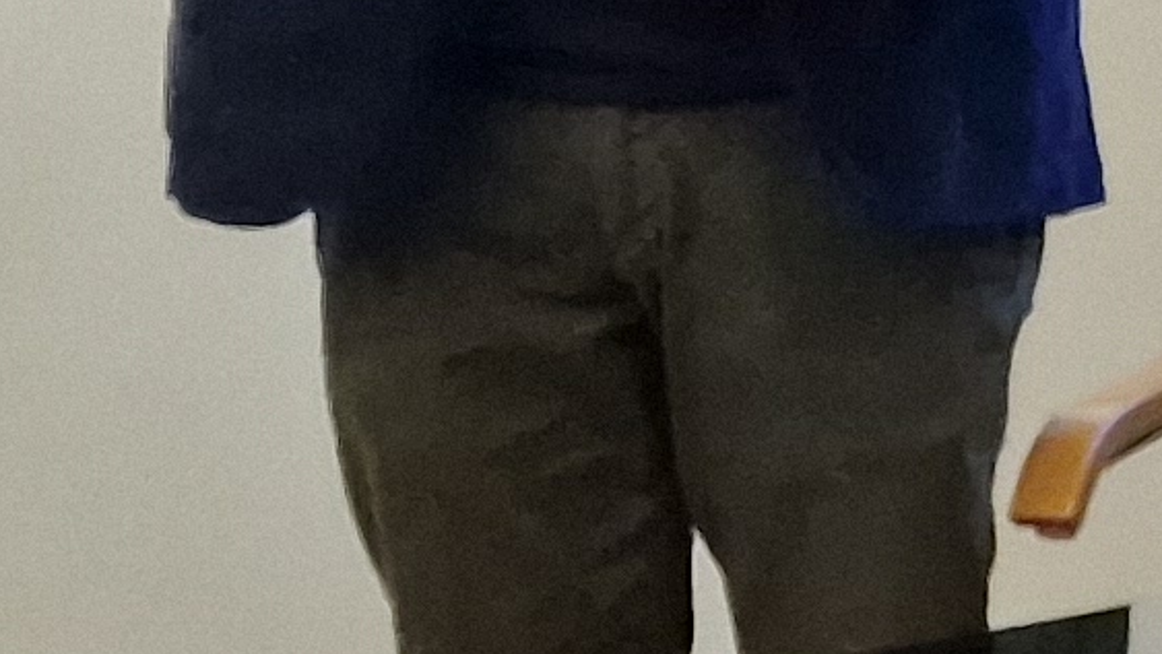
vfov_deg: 6.8
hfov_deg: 9.4
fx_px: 5486
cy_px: 47
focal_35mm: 178
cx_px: 3521
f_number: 1.8
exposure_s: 1/100
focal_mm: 6.4
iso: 800
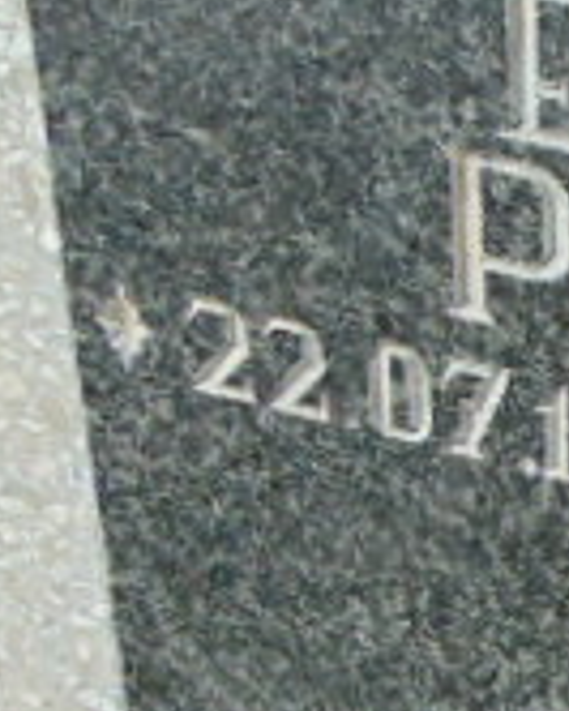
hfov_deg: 12.0
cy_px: 604
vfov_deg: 16.8
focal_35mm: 113
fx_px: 2376
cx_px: 1185
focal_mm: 5.4
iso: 80
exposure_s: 1/640
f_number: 3.1
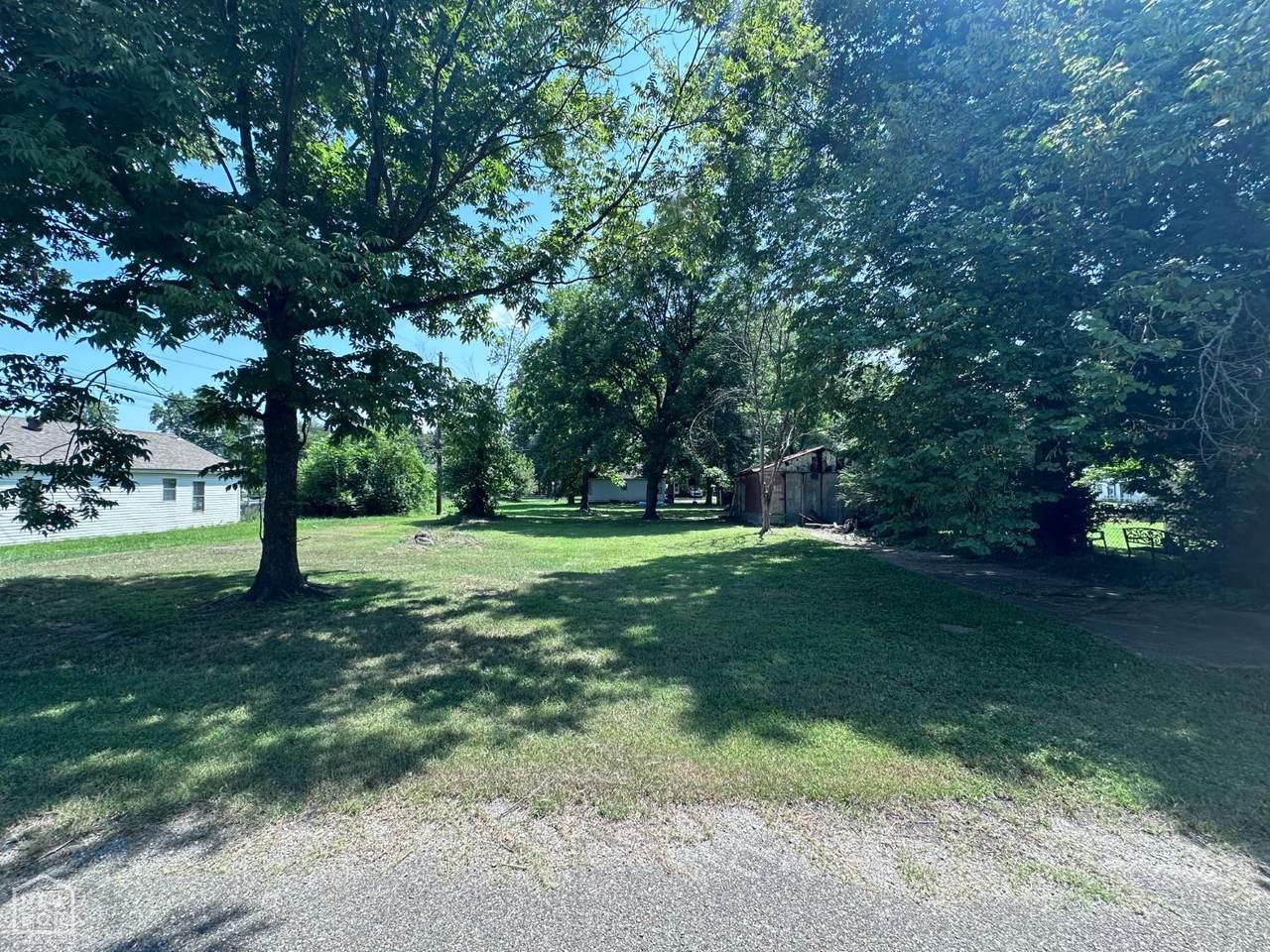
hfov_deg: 102.1
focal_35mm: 14
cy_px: 476
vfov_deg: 85.7
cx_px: 635
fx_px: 514
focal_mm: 2.22
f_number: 2.2
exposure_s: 1/553
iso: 40
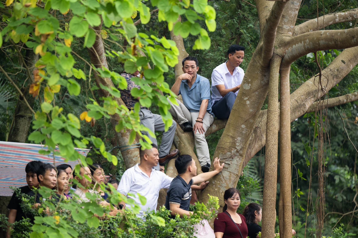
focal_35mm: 165
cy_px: 119
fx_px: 1641
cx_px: 179
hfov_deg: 12.5
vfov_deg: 8.3
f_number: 3.5
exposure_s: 1/320
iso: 400
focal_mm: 165
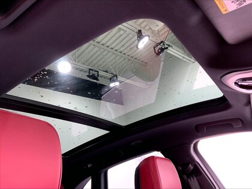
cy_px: 94
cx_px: 126
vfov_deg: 48.2
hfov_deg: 61.7
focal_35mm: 29
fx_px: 211
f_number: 1.8
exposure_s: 1/49
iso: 160
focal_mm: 3
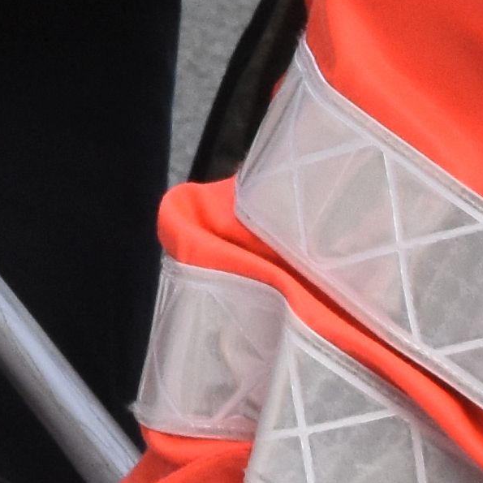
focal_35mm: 360
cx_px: -574
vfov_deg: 4.6
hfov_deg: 4.8
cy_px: -996
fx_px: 5683
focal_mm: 28
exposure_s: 1/200
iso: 1600
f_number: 11
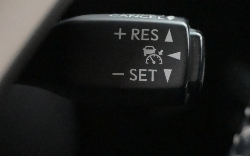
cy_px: 52
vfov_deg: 12.5
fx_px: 712
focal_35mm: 105
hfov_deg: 19.9
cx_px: 164
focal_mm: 31.5
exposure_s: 1/50
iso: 12800
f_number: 5
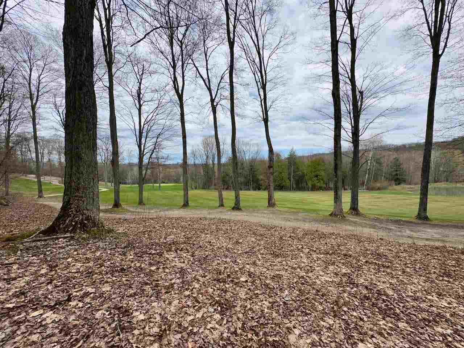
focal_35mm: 14
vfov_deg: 85.7
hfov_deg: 102.1
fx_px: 188
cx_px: 232
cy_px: 174
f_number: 2.2
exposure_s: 1/2020
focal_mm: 2.22
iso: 50
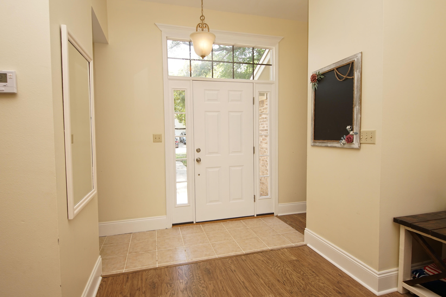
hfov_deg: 90.0
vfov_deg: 67.4
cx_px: 223
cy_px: 148
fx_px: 223
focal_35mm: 18
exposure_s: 1/60
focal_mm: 12
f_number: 4.5
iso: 200
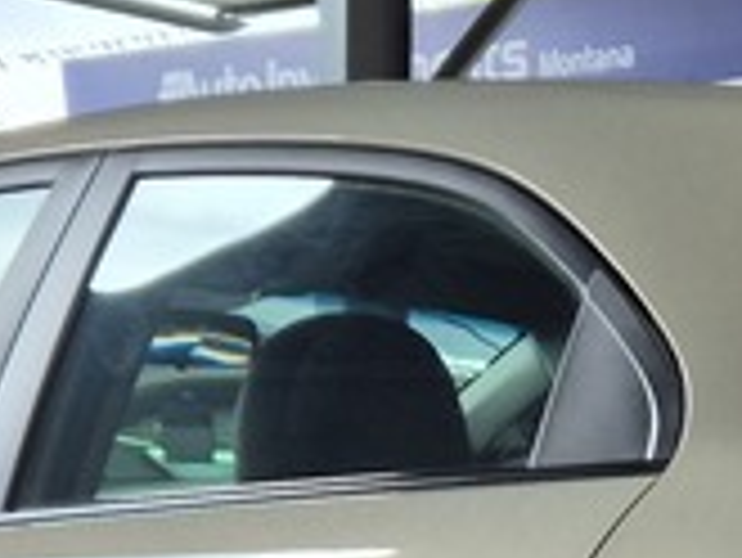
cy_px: 783
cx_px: 980
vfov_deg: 10.1
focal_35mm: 143
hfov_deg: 13.3
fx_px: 3067
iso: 25
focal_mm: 5.4
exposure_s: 1/425
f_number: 1.8
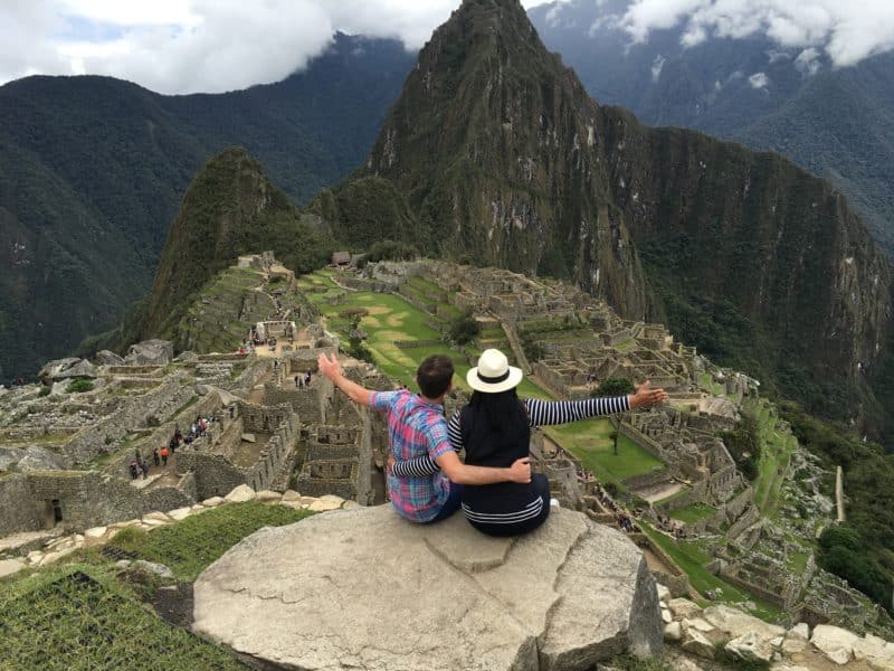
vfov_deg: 48.2
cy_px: 336
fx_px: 749
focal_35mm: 29
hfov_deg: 61.7
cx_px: 447
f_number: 2.2
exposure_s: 1/810
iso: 25
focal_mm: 4.15
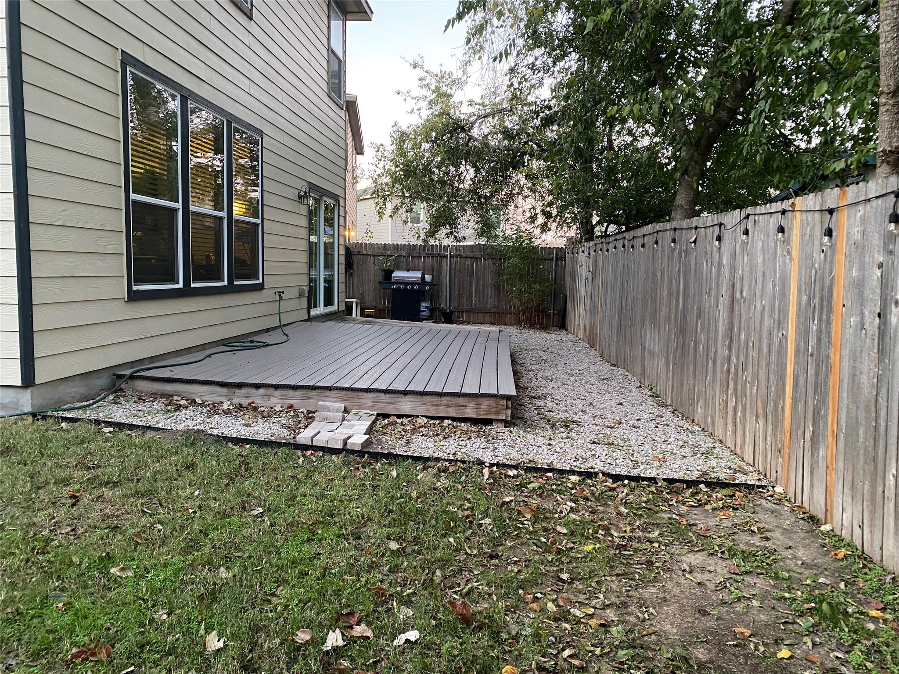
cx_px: 450
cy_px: 337
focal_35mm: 26
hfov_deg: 67.3
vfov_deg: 53.1
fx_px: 675
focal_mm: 4.25
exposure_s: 1/40
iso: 400
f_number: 1.8
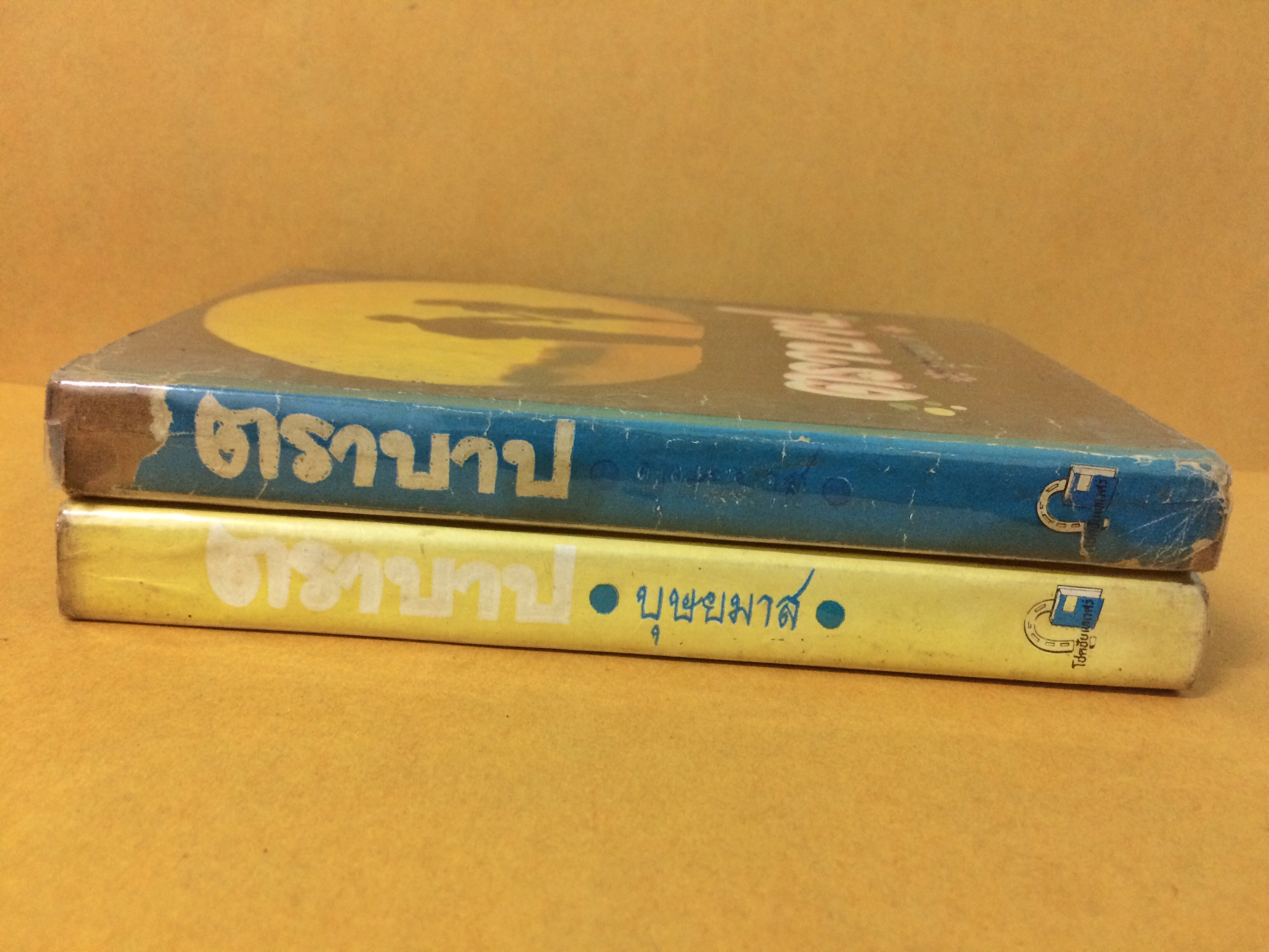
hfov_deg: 61.7
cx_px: 634
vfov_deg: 48.2
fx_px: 1063
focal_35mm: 29
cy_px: 476
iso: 320
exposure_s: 1/20
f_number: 2.2
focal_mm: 4.15
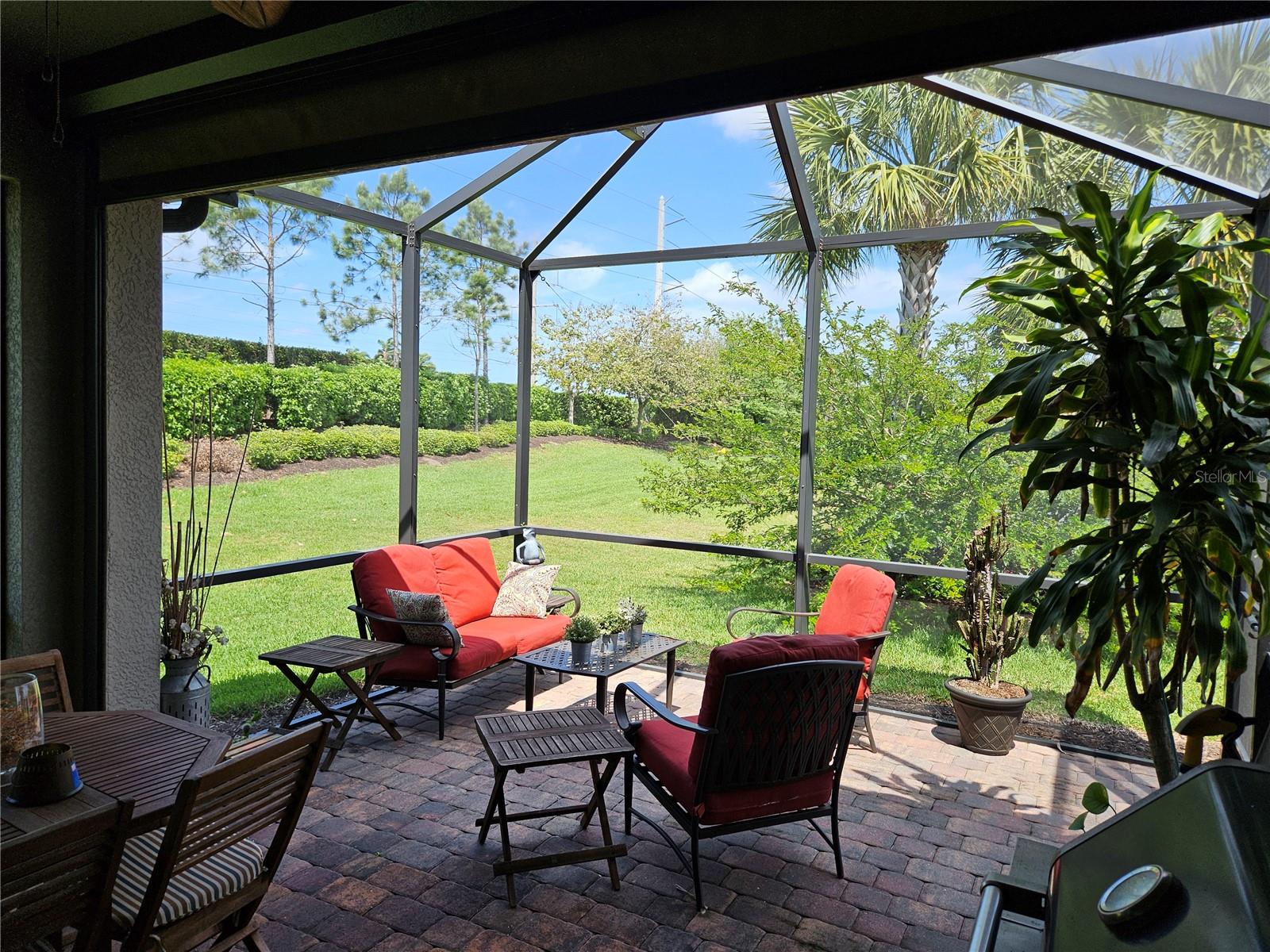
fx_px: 844
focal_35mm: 23
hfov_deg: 73.9
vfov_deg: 58.9
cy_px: 476
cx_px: 635
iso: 25
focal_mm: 5.4
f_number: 1.8
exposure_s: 1/532
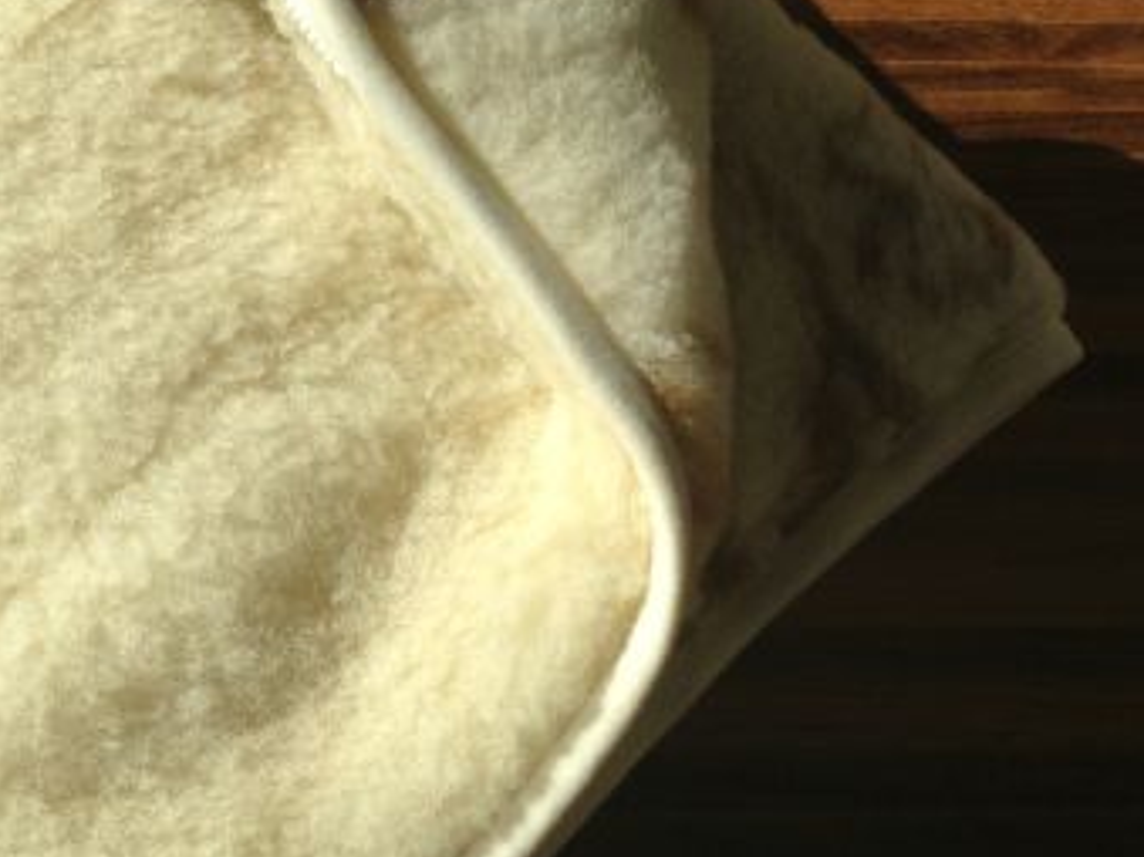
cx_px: 106
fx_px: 2280
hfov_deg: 27.1
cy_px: 256
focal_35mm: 69
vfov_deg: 21.2
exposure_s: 1/1938
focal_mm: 4.13
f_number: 2.4
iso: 50
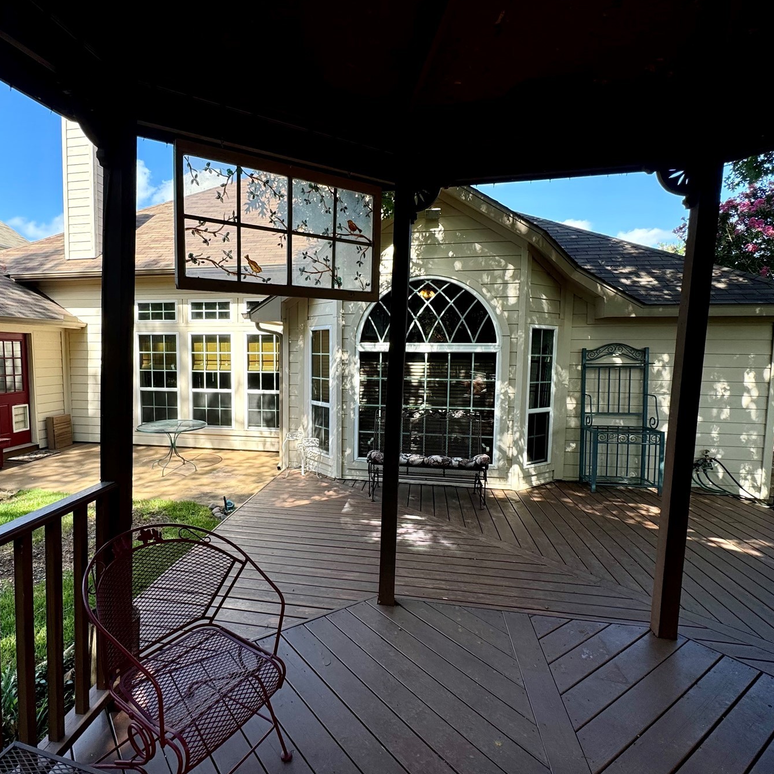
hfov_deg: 76.9
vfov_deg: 77.7
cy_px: 390
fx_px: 481
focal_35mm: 19
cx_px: 314
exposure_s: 1/318
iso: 40
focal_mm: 2.22
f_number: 2.2
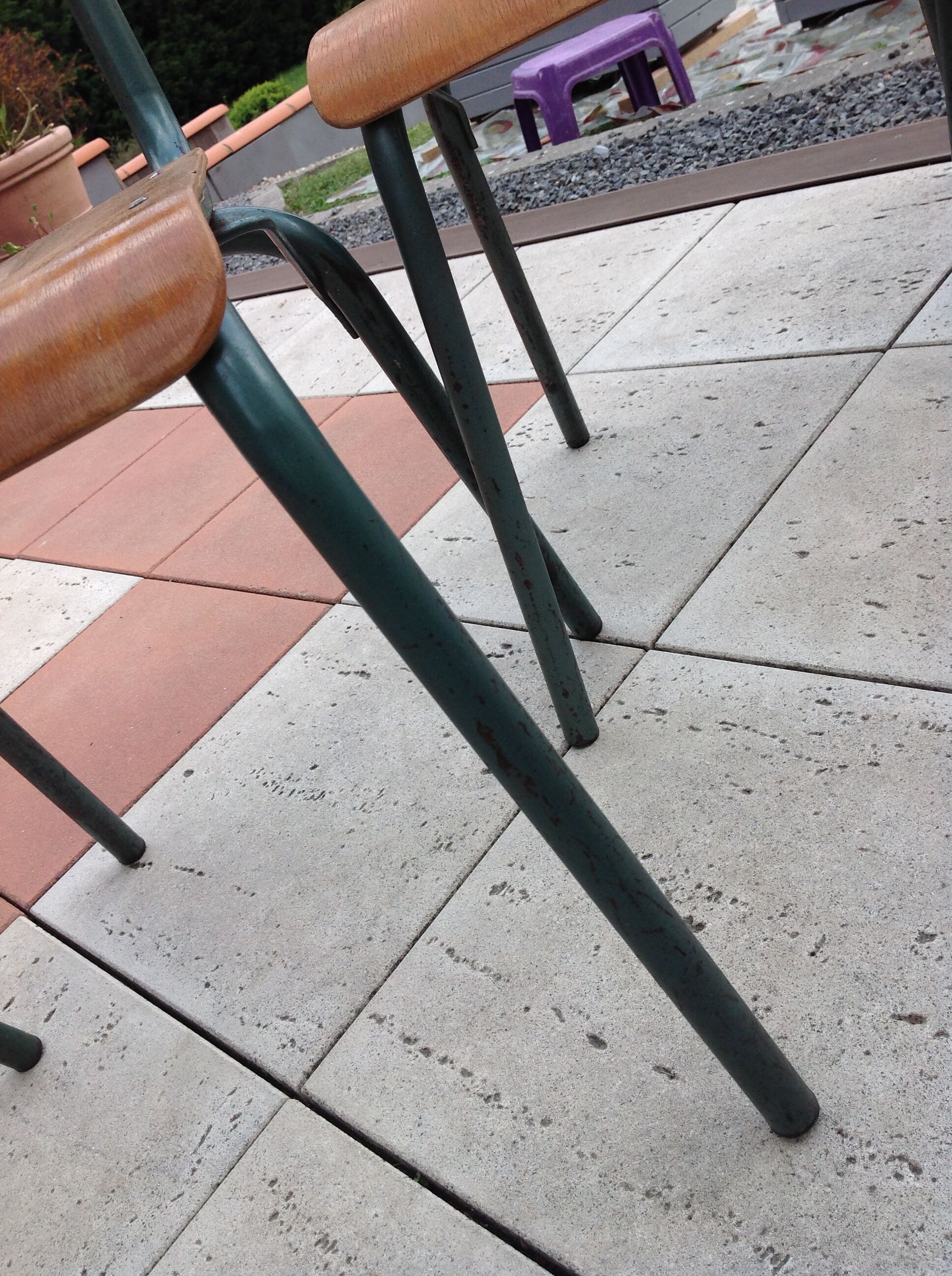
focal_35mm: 35
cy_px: 638
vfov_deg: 52.7
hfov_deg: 40.6
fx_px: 1287
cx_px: 476
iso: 50
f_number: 2.4
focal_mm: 4.28
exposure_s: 1/315
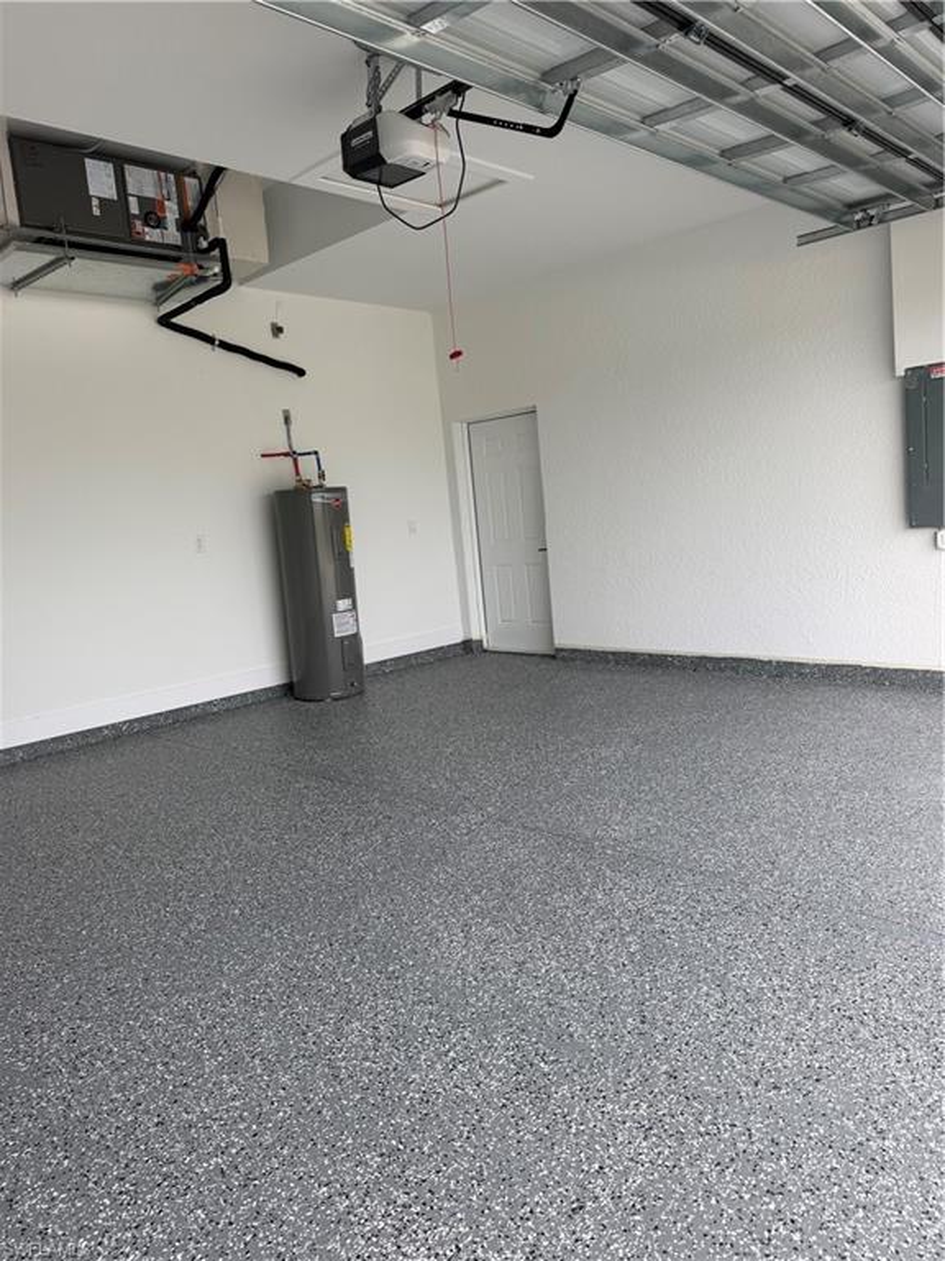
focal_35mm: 24
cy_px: 630
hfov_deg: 56.8
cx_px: 472
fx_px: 874
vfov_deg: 71.6
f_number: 1.78
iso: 50
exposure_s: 1/140
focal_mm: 6.76
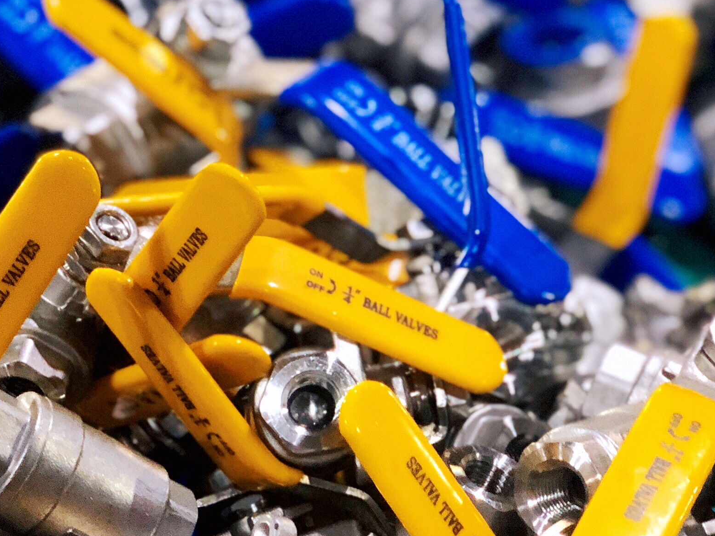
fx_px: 2789
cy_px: 225
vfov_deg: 11.0
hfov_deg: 14.4
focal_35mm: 135
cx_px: 3
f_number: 2.4
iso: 160
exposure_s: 1/13
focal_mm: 6
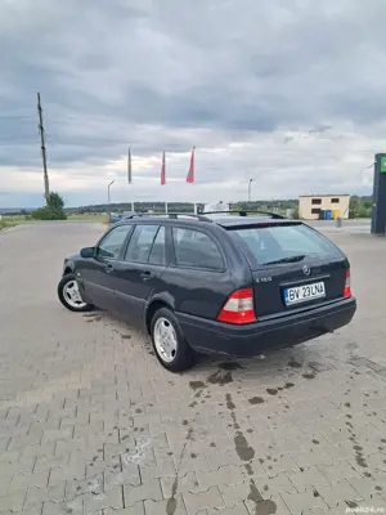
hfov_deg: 56.8
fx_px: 357
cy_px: 258
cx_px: 193
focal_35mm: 24
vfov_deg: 71.6
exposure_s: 1/50
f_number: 1.8
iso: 50
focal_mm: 5.23
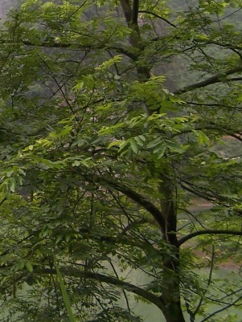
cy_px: 56
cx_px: -160
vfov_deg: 20.0
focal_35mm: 97
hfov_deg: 13.9
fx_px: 904
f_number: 2.8
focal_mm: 6.3
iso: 80
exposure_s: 1/125
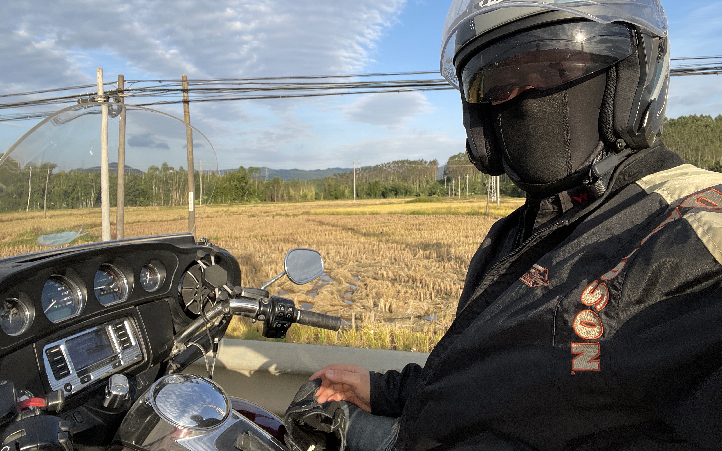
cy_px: 206
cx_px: 361
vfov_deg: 49.2
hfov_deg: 72.5
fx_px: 492
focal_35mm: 25
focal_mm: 2.71
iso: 25
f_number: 2.2
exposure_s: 1/806
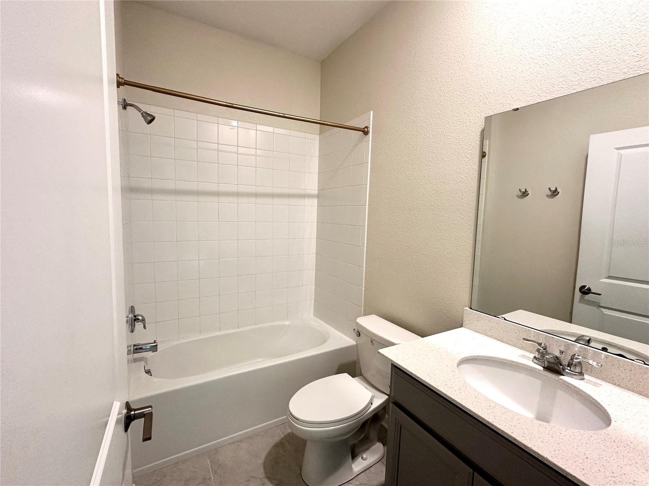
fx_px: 262
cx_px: 324
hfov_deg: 102.1
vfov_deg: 85.6
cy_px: 243
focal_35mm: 14
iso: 160
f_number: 2.2
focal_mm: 2.22
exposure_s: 1/60
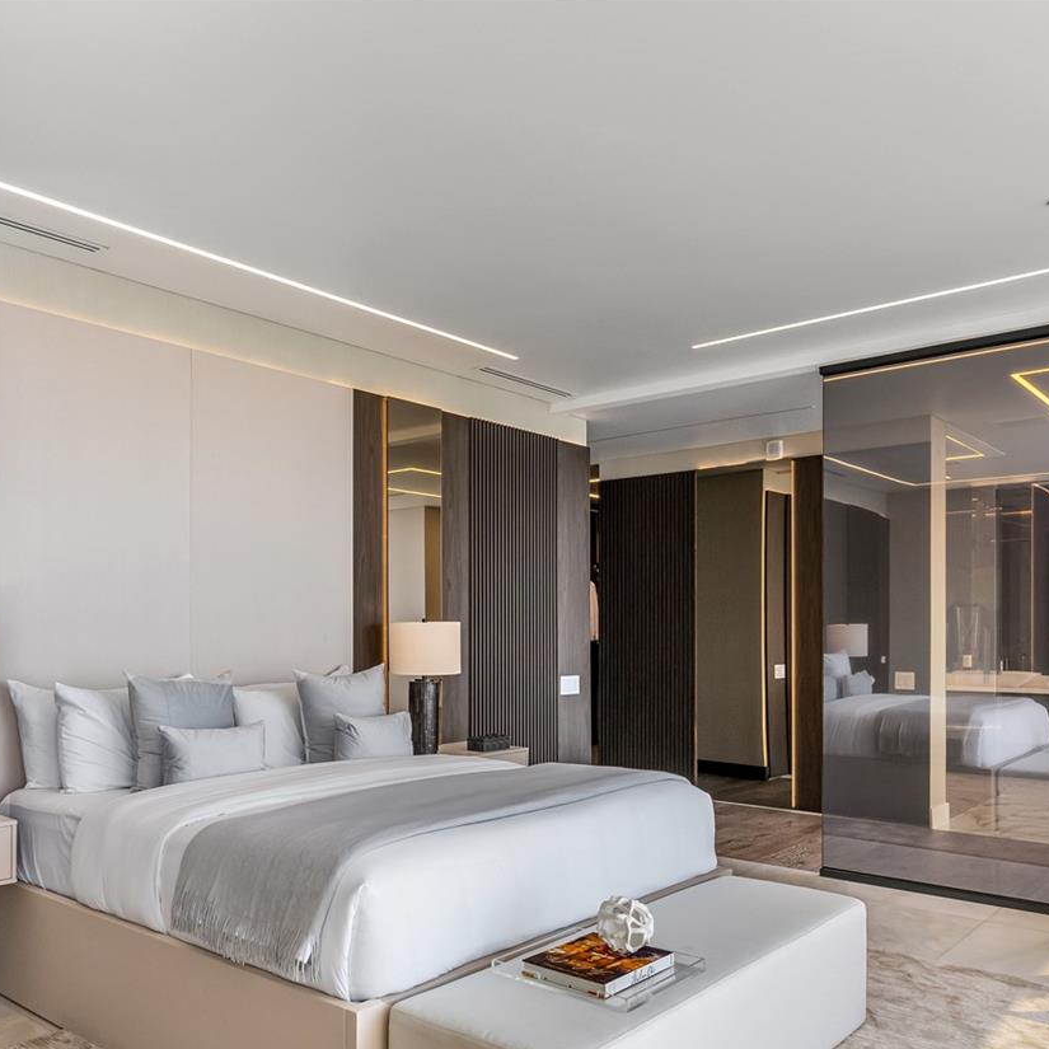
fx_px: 960
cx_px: 393
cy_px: 670
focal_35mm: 28
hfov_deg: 56.6
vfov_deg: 56.5
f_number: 8
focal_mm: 17
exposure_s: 1/125
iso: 320
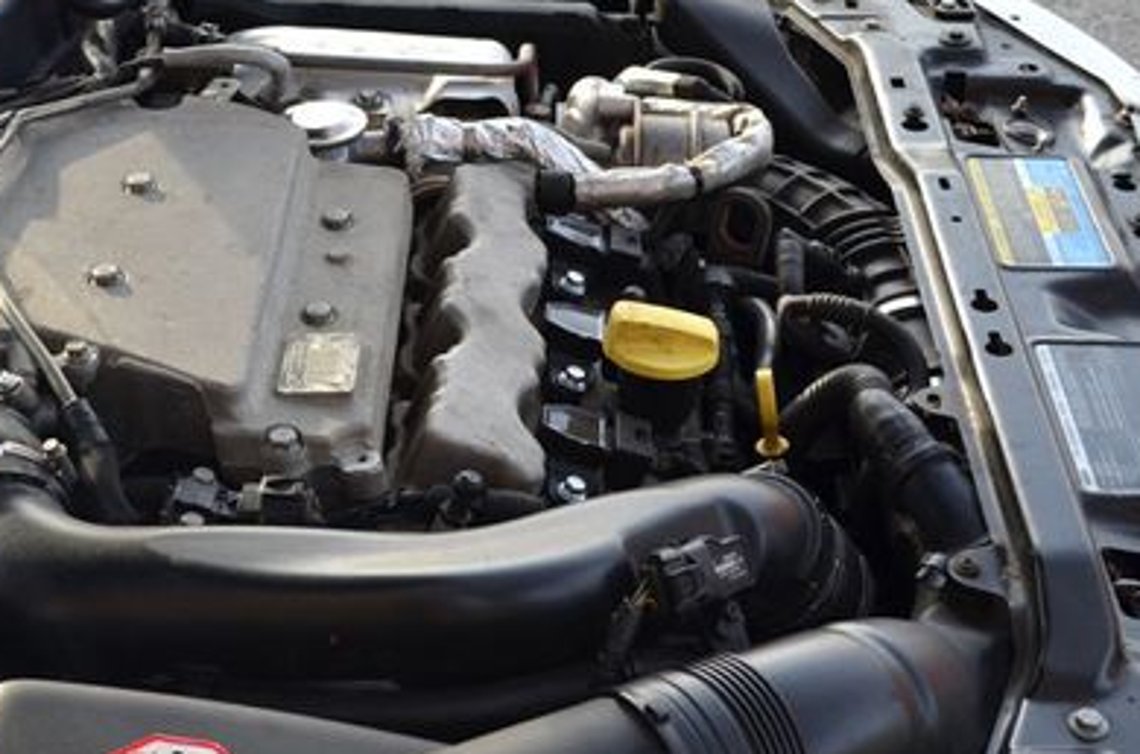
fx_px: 2022
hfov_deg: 30.9
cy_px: 357
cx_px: 284
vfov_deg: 21.1
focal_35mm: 64
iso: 220
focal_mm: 26
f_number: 5.6
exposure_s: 1/125
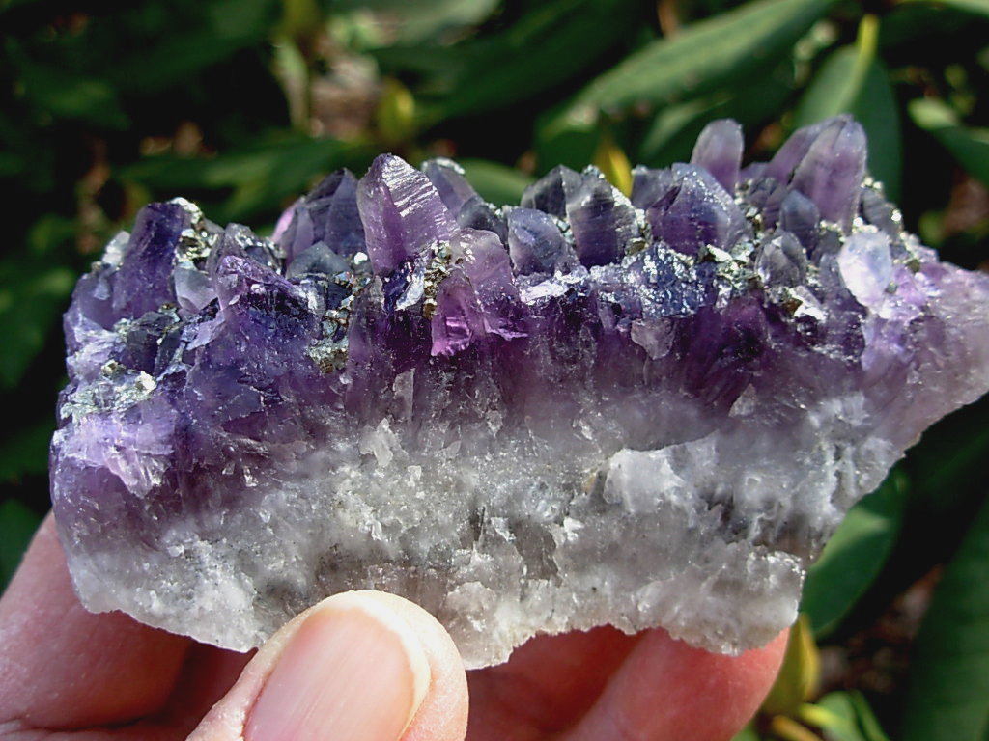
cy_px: 370
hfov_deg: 49.0
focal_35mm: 38
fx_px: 1086
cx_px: 494
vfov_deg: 37.7
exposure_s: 1/181
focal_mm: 6.3
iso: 50
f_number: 2.9
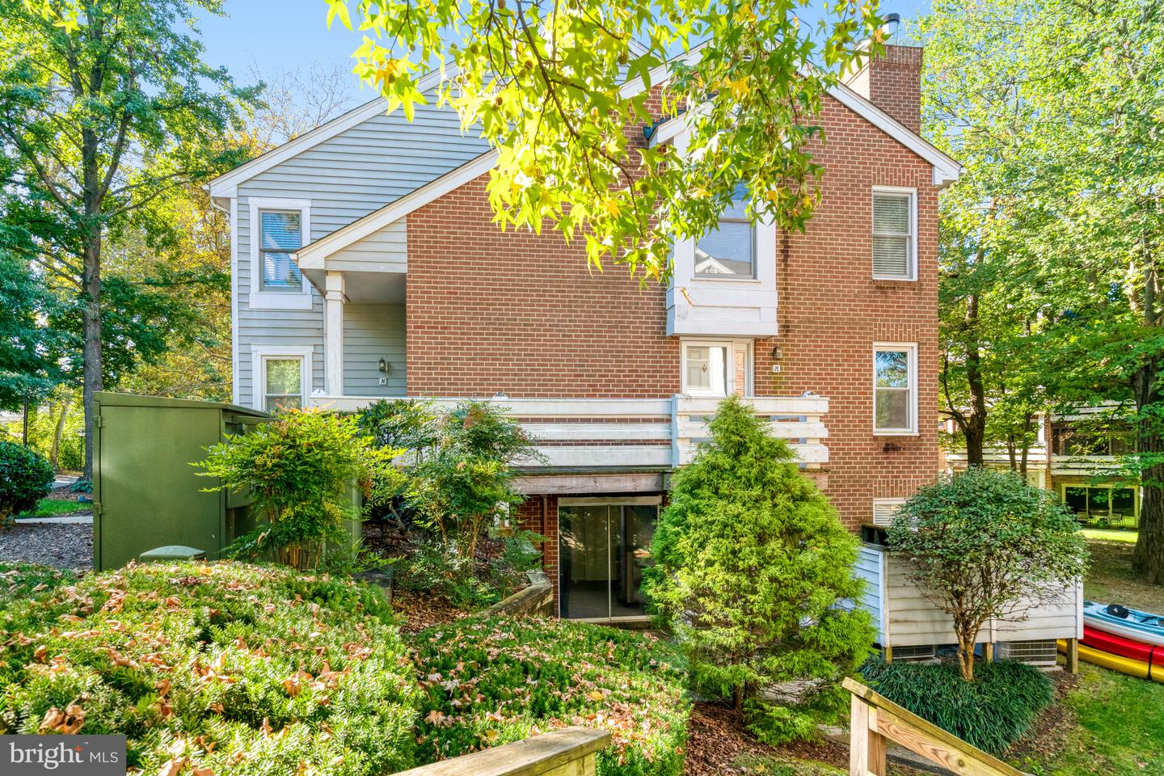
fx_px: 550
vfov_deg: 70.4
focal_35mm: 17
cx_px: 582
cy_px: 388
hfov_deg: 93.3
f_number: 8
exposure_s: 1/400
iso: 1250
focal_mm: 17
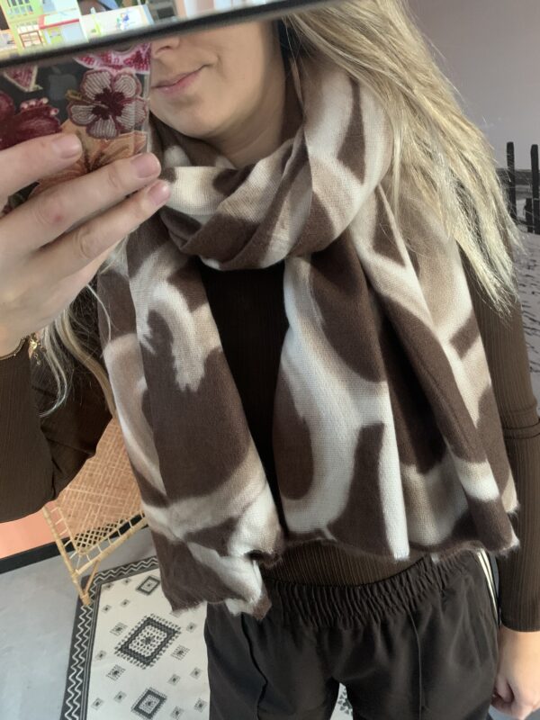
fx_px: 541
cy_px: 360
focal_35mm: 26
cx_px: 270
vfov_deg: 67.3
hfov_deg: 53.1
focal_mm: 4.25
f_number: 1.8
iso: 640
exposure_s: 1/30
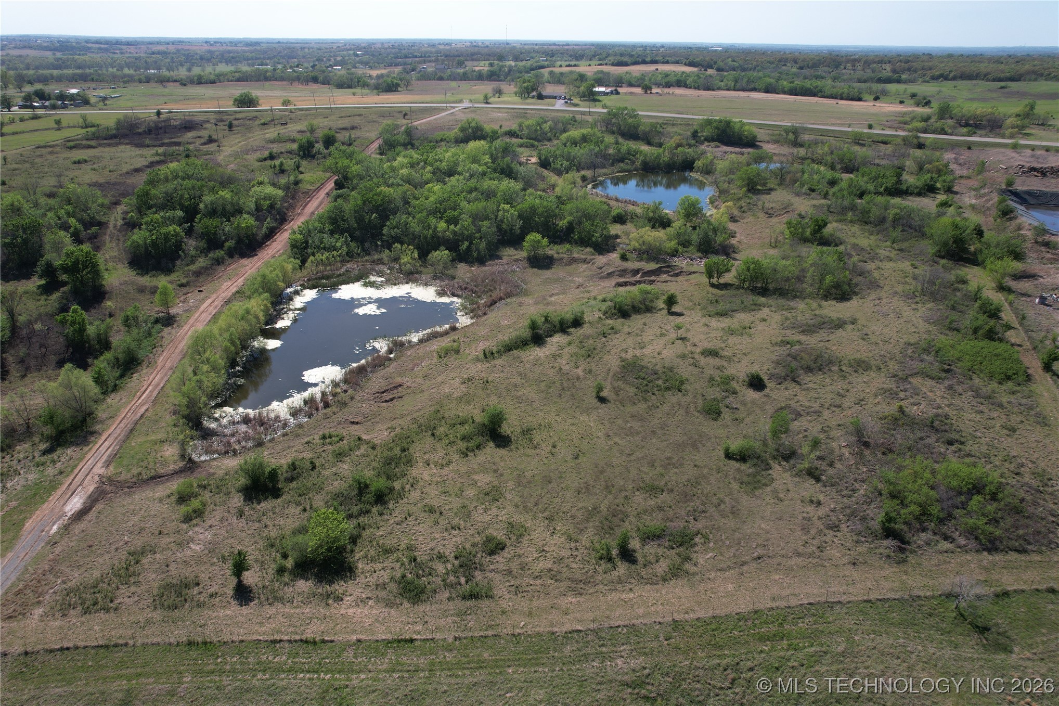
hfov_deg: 78.6
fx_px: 647
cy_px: 353
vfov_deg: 57.2
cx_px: 530
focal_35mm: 22
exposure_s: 1/1600
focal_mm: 8.38
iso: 100
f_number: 2.8
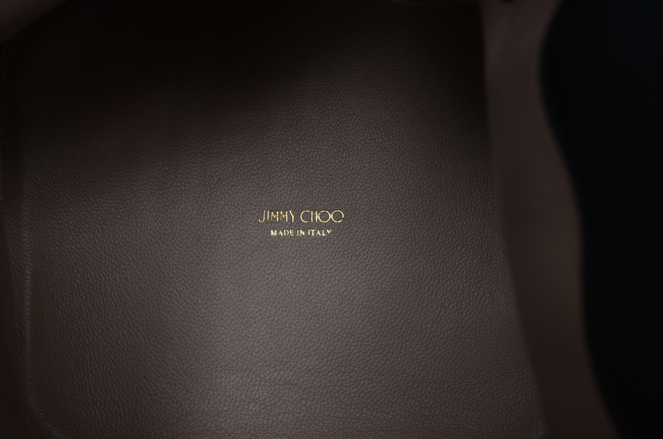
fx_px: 1516
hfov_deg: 24.7
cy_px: 220
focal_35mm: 82
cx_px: 332
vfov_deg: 16.5
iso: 400
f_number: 14
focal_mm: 55
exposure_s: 1/125
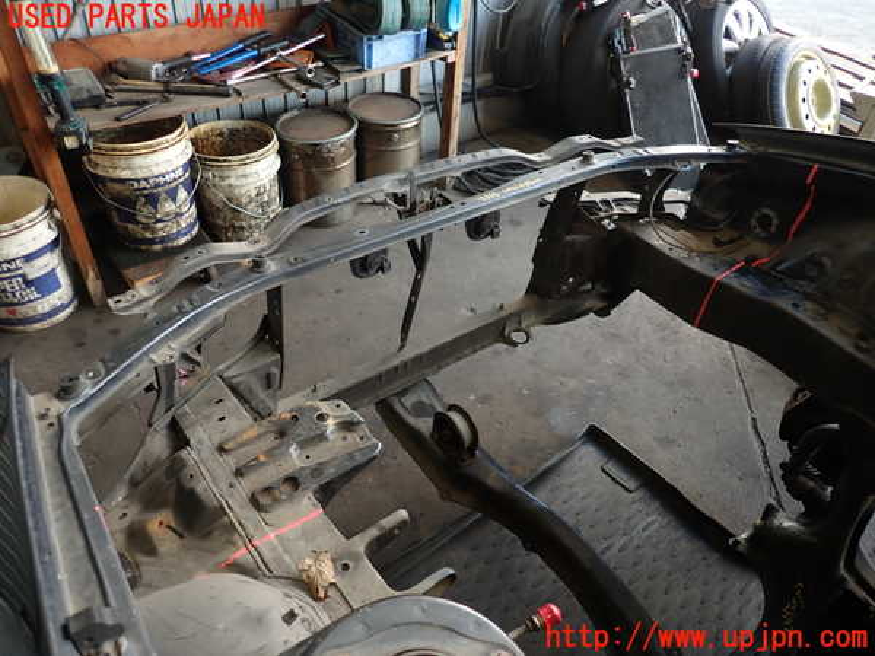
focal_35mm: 25
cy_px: 328
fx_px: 632
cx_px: 438
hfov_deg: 69.4
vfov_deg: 54.9
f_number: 2
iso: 100
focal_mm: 4.5
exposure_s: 1/60
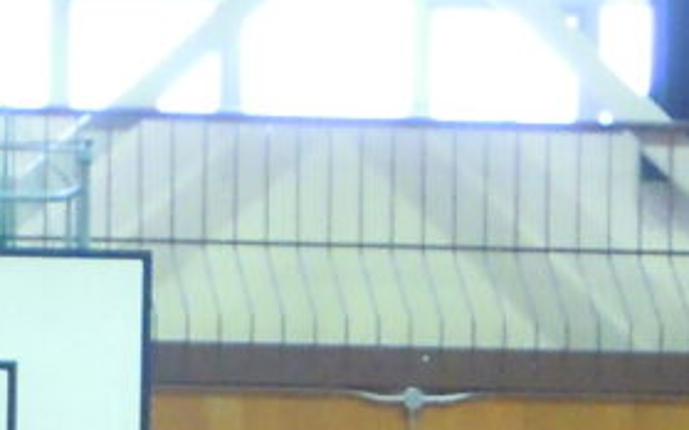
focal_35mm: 263
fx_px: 4935
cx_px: -630
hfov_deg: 7.7
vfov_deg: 4.8
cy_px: 1184
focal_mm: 6.4
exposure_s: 1/25
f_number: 3
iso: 400
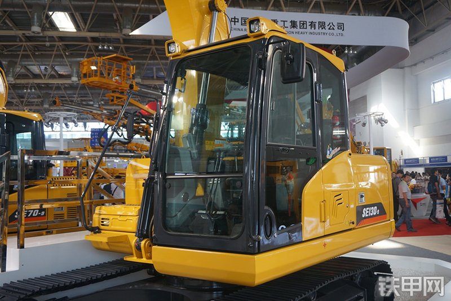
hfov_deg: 53.1
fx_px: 451
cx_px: 226
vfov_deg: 36.9
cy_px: 150
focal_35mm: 36
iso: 250
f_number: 4.5
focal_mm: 24
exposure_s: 1/60
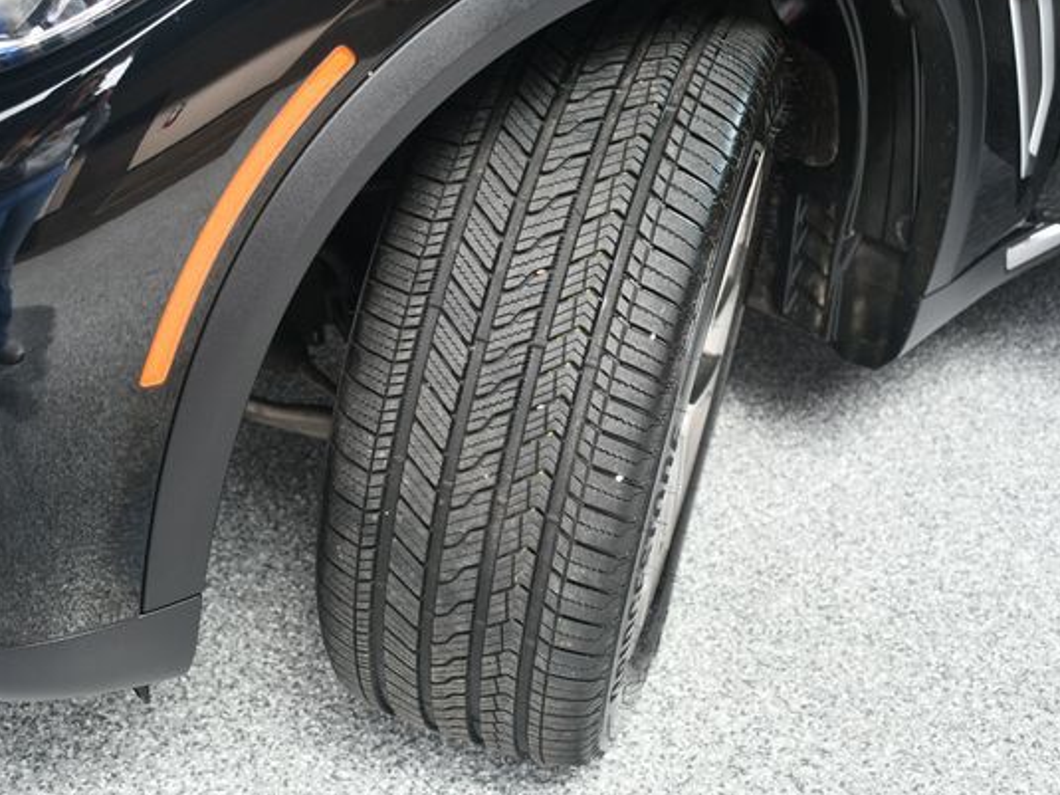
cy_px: 375
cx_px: 523
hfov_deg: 41.2
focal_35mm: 46
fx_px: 1408
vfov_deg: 31.5
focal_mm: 27
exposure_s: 1/160
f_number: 4
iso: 100
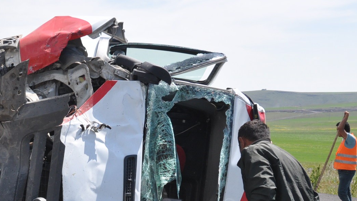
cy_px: 226
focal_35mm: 77
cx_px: 66
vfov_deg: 15.3
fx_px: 729
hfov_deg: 26.9
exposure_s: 1/500
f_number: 11
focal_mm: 24
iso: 400
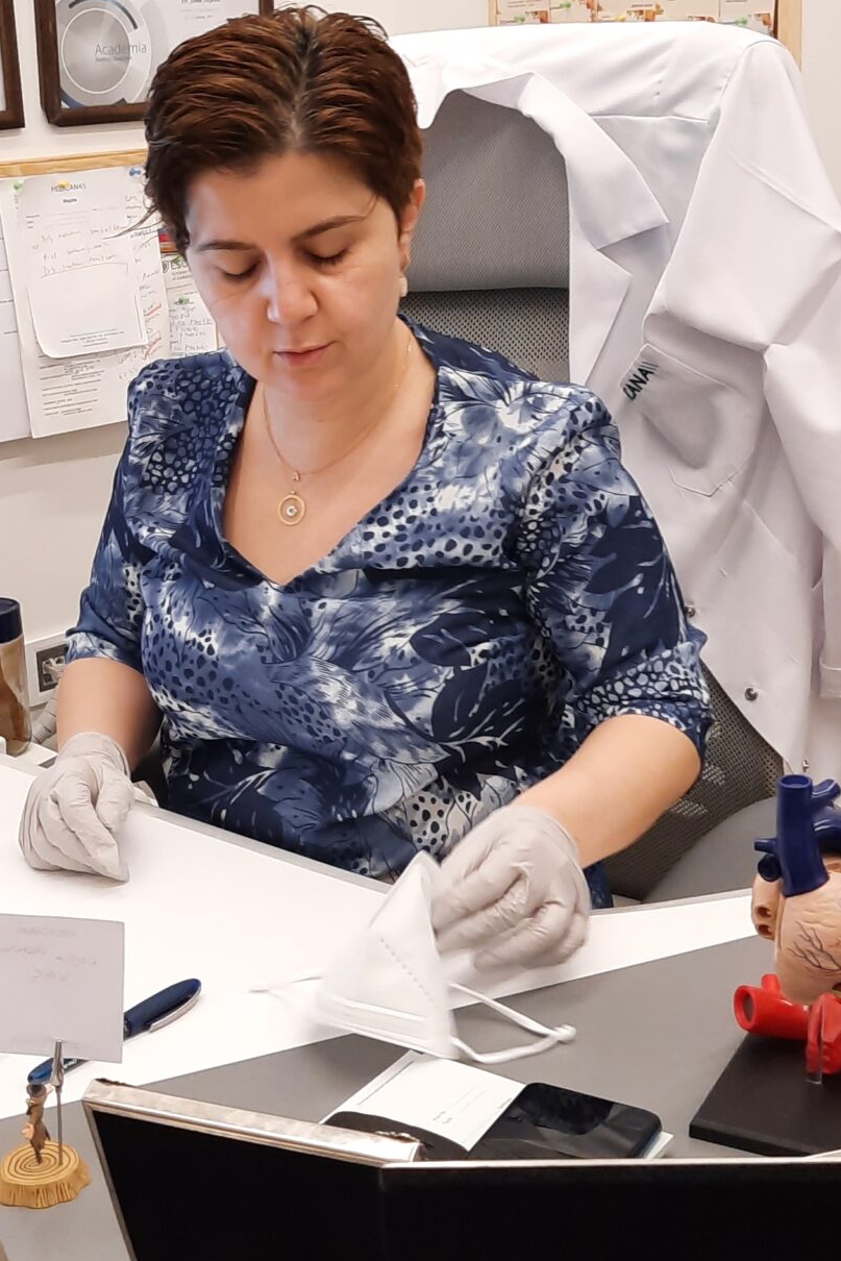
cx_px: 259
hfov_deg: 24.5
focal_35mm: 55
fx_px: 1927
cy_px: 515
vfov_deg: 36.1
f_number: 2
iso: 200
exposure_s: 1/50
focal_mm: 4.6
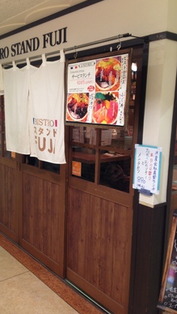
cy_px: 160
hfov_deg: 31.9
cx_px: 66
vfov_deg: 54.0
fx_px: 309
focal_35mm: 37
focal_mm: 4.12
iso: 64
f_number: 2.4
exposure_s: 1/20
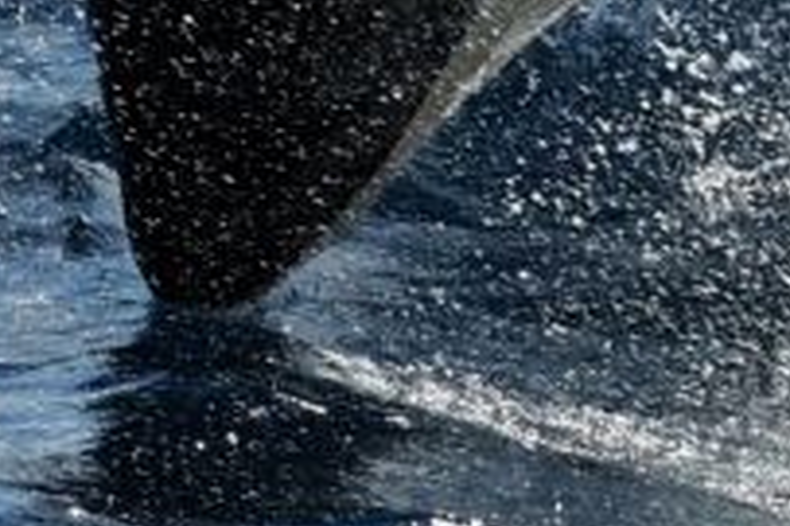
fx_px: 19448
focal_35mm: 887
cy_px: -345
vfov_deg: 1.5
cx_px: 448
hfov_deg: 2.3
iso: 400
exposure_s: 1/2000
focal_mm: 150
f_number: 8
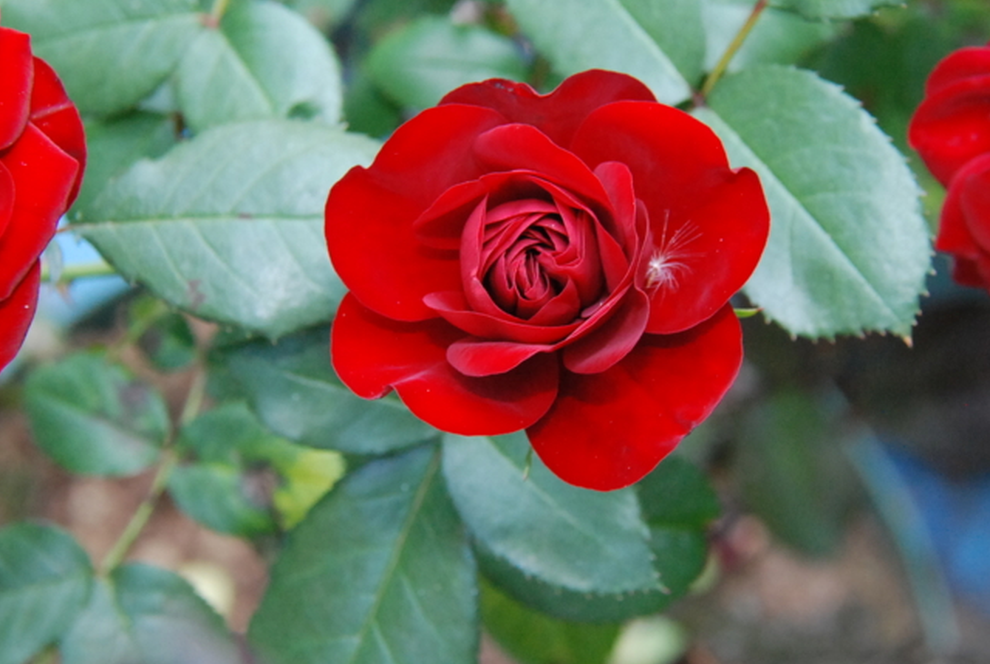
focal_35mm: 135
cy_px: 276
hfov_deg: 15.2
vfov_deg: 10.2
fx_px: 3718
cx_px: 566
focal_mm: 72
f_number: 8
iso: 1600
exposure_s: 1/100
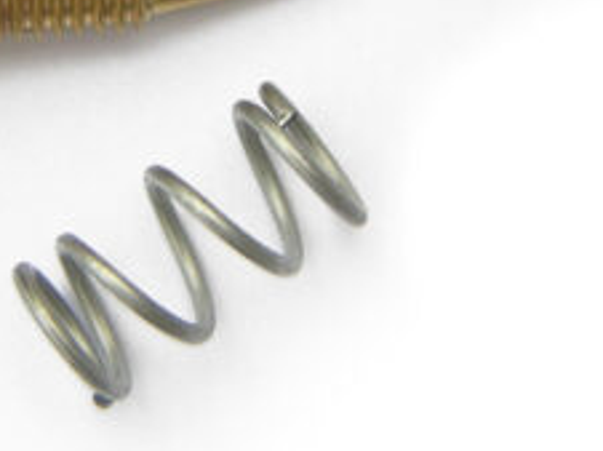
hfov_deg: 11.6
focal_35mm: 170
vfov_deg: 8.6
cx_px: 213
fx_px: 2958
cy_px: -61
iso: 64
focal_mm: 8.4
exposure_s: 1/500
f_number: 3.3
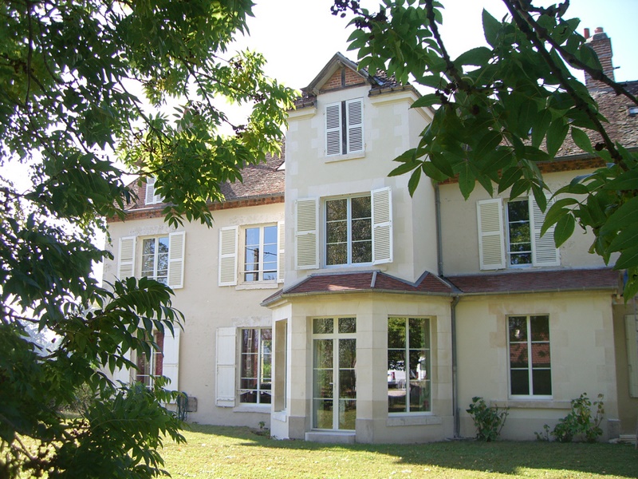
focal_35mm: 38
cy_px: 240
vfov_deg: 37.7
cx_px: 319
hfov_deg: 49.0
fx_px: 700
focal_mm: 6.2
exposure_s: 1/320
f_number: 2.7
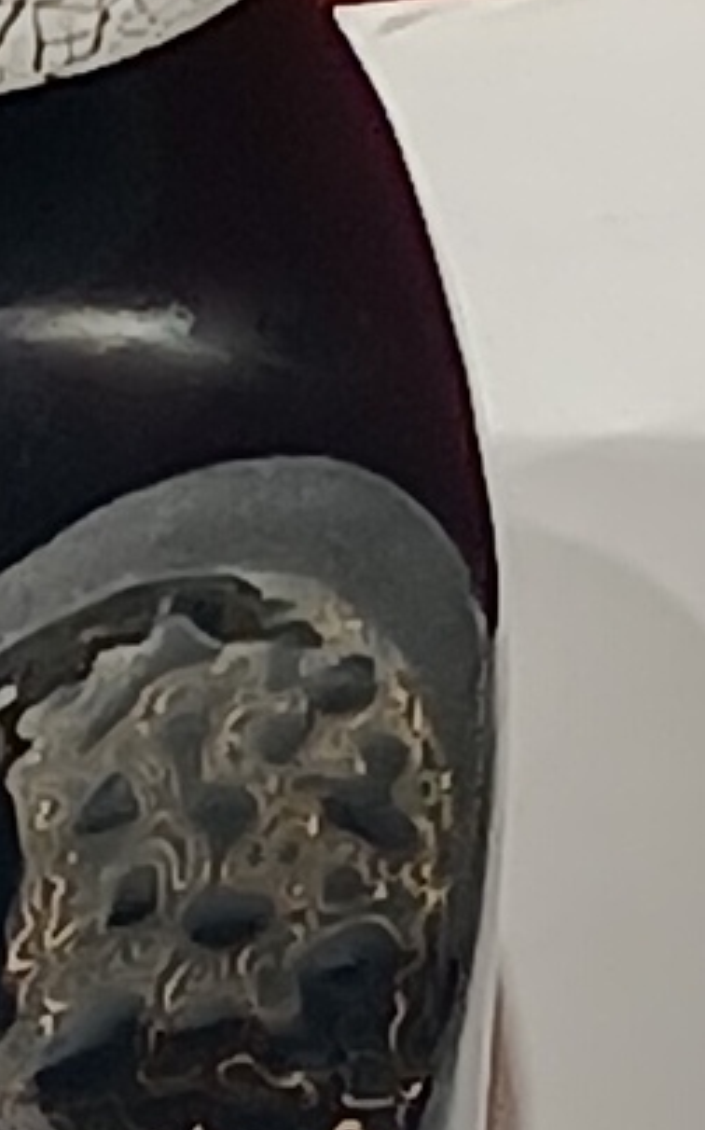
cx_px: -185
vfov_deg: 5.4
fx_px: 12006
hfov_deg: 3.4
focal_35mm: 390
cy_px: 194
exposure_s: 1/33.3
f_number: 1.8
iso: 137
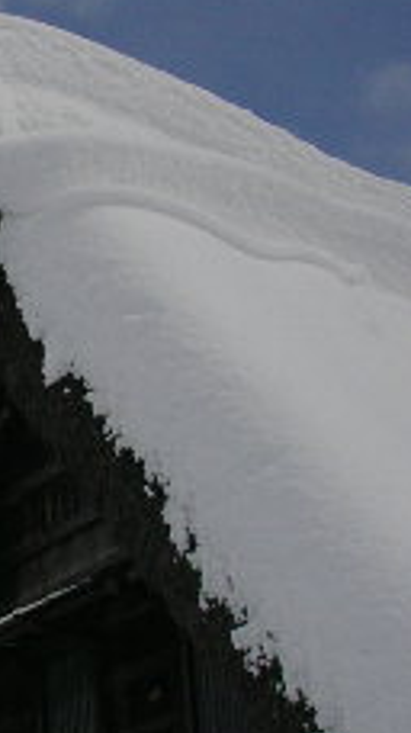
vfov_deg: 18.9
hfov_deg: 10.1
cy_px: 495
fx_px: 2193
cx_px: -318
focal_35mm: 113
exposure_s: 1/2000
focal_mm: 5.7
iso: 64
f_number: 6.9
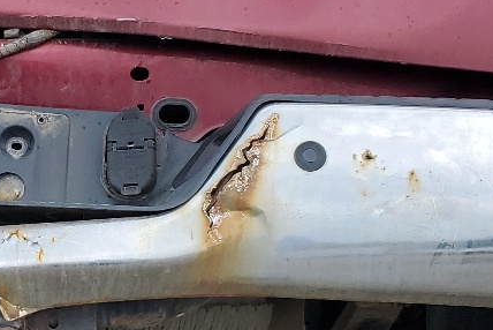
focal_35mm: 101
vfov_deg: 13.6
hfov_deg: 19.9
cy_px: 219
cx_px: 66
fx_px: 1384
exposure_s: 1/250
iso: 50
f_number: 1.5
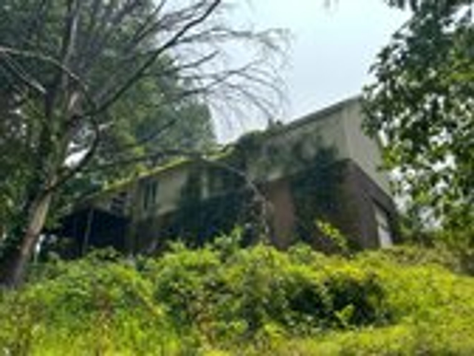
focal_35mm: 24
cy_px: 178
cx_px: 237
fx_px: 329
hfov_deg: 71.6
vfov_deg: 56.8
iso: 80
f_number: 1.78
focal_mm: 6.86
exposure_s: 1/2203
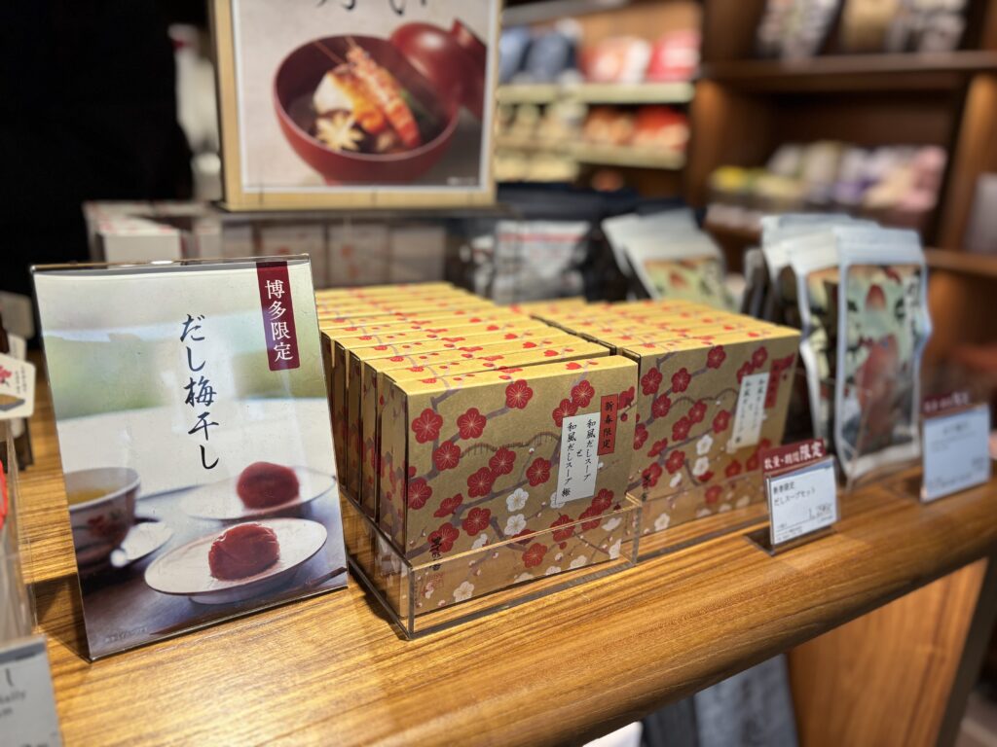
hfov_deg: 67.3
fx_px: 749
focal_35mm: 26
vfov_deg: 53.1
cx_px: 498
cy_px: 374
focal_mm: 5.96
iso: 100
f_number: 1.6
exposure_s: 1/120
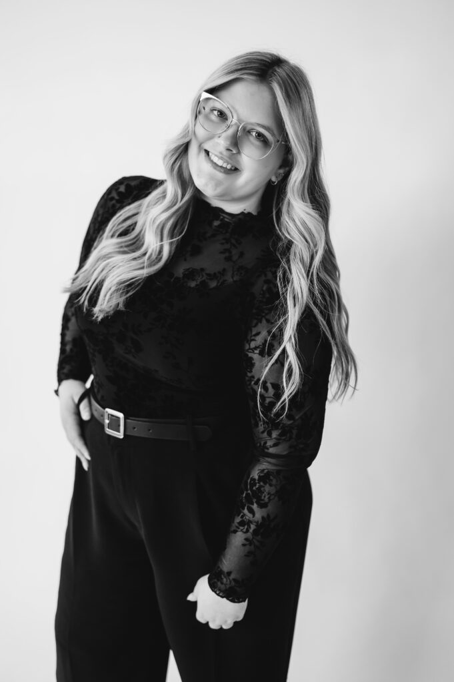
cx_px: 227
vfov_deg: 54.5
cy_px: 341
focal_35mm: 35
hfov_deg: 37.8
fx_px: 663
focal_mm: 35
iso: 125
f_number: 2
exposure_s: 1/200
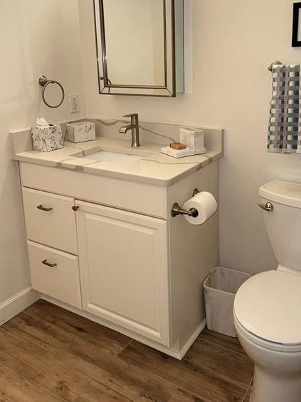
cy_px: 136
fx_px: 371
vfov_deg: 55.7
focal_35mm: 32
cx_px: 173
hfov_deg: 44.0
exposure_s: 1/120
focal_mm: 6.76
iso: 125
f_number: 1.78
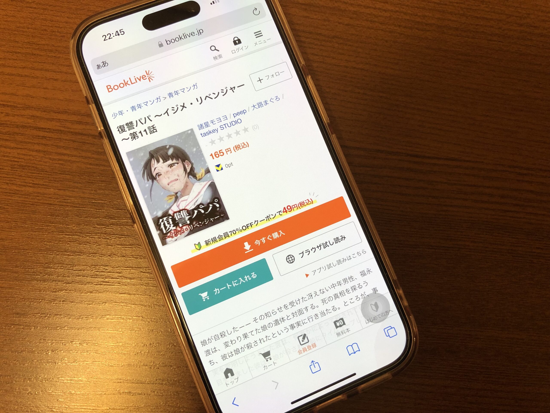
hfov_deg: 63.4
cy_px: 206
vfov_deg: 49.7
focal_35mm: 28
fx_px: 445
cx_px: 275
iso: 40
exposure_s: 1/20
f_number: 1.8
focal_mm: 3.99
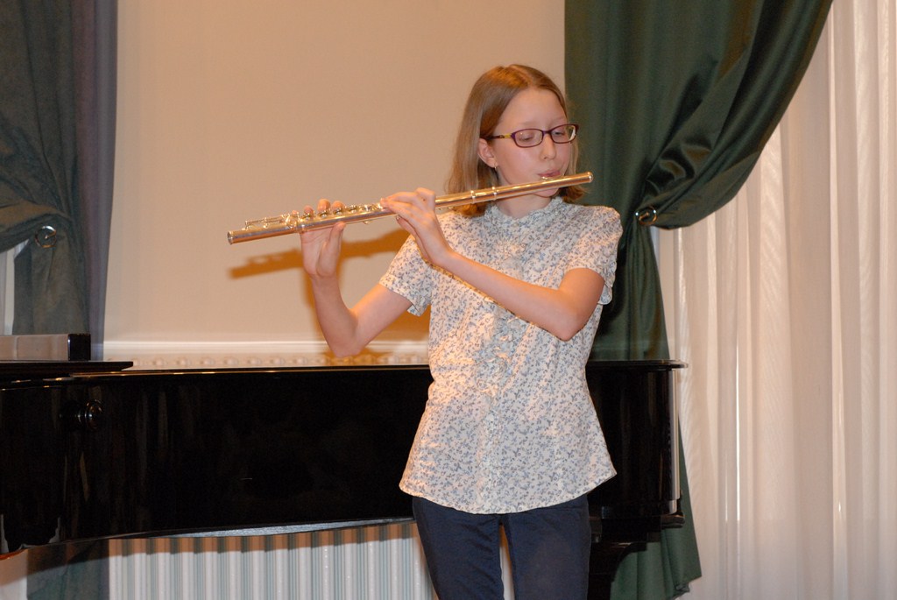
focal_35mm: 105
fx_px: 2619
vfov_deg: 13.1
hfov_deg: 19.4
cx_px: 448
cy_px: 300
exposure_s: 1/60
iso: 1000
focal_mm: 70
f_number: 7.1
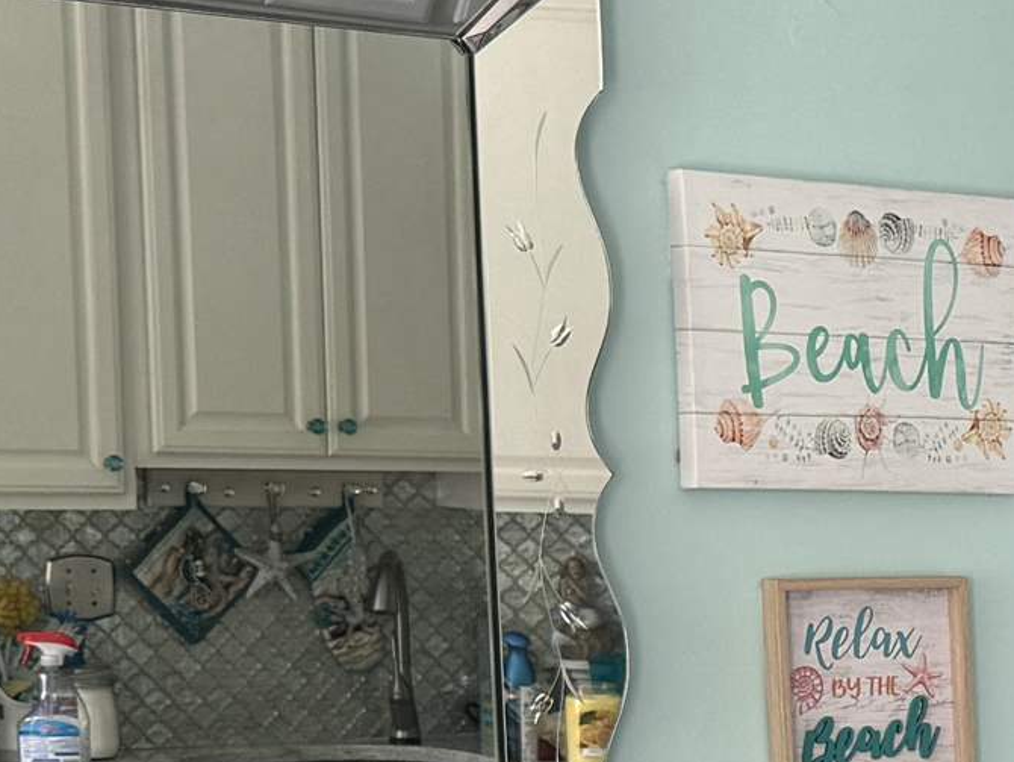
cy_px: 942
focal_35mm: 110
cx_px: 1663
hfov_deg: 15.9
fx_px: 3223
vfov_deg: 13.1
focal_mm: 6.76
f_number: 1.78
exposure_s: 1/121
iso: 80
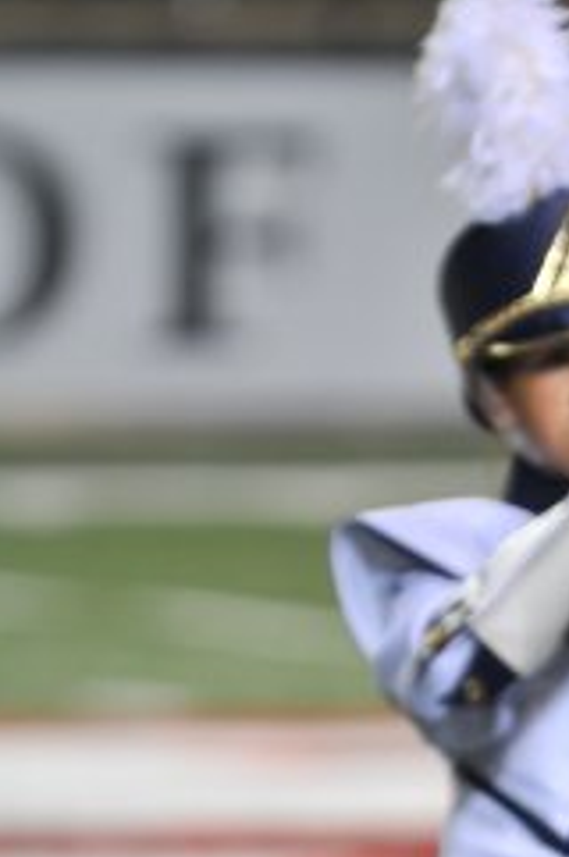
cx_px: 553
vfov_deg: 2.8
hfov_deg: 1.8
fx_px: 17736
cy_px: 999
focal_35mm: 746
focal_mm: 200
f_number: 2.8
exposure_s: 1/320
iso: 800
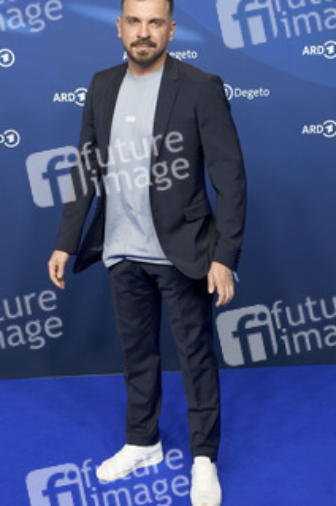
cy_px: 249
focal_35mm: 69
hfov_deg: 19.7
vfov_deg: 29.3
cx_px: 154
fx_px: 968
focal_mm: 55
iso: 800
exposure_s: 1/320
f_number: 4
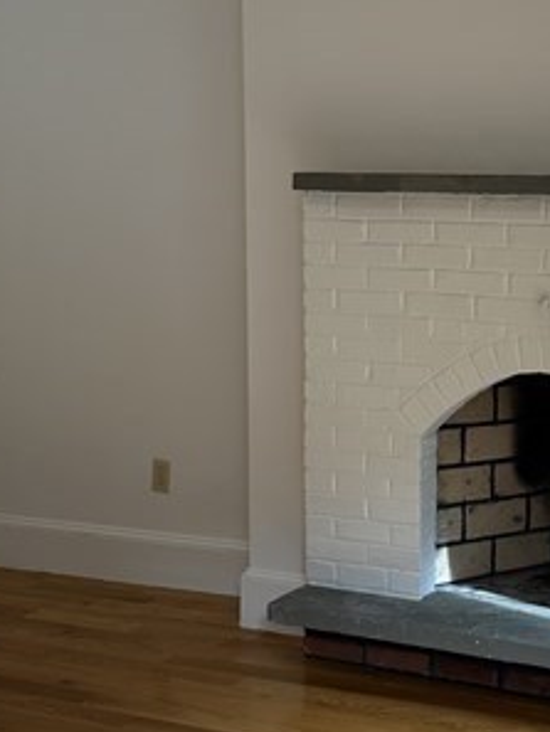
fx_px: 1313
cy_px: 328
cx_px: 557
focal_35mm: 62
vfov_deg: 31.2
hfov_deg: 22.7
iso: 80
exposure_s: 1/263
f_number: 1.78
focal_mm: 6.86
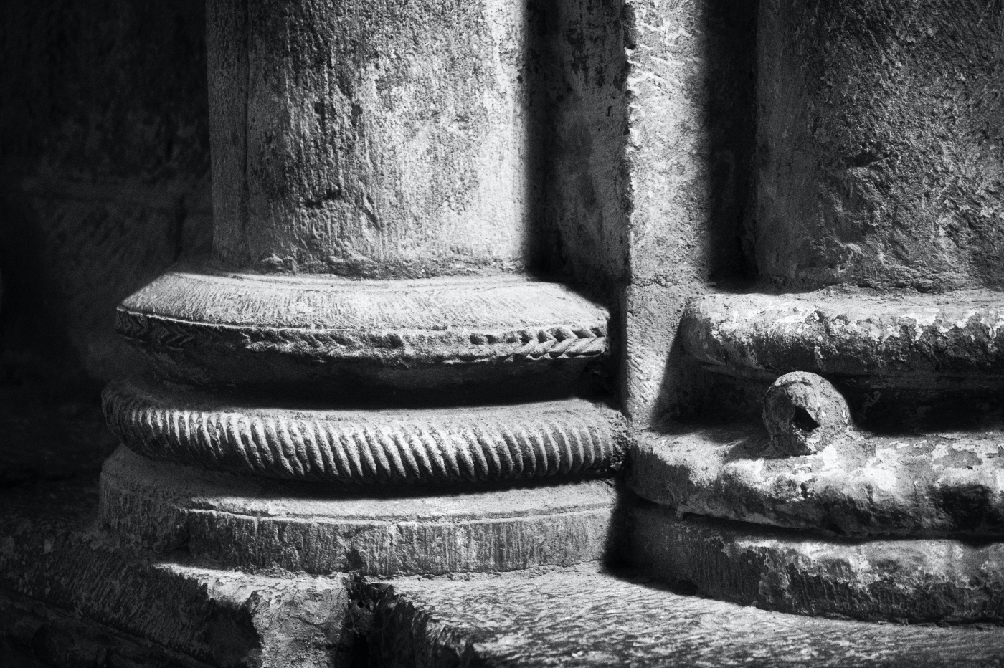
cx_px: 502
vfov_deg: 13.7
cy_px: 334
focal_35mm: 100
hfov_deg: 20.4
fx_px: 2787
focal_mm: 100
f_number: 4
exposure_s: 1/100
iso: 2500
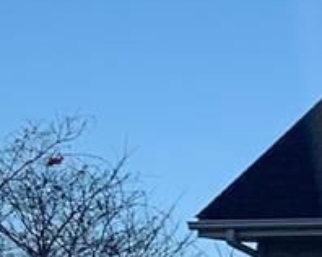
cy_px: 132
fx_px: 1952
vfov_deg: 7.5
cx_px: 1210
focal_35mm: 205
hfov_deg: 7.3
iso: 25
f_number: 1.8
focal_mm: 4.25
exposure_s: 1/2833
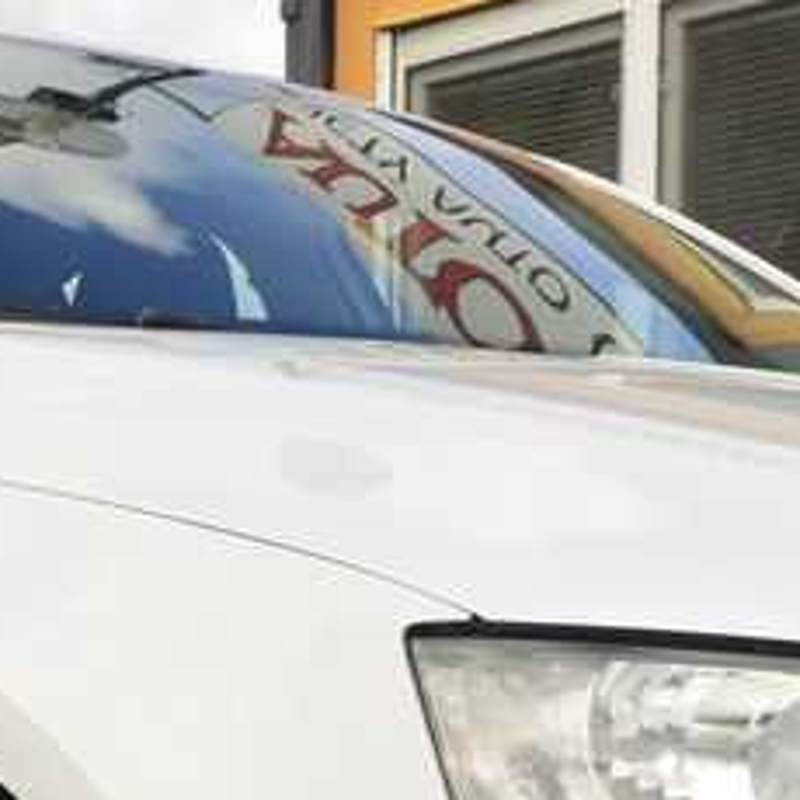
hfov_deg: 17.0
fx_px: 2667
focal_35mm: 102
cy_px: 1021
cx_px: 532
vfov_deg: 16.2
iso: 160
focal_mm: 10
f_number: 6.3
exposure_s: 1/250
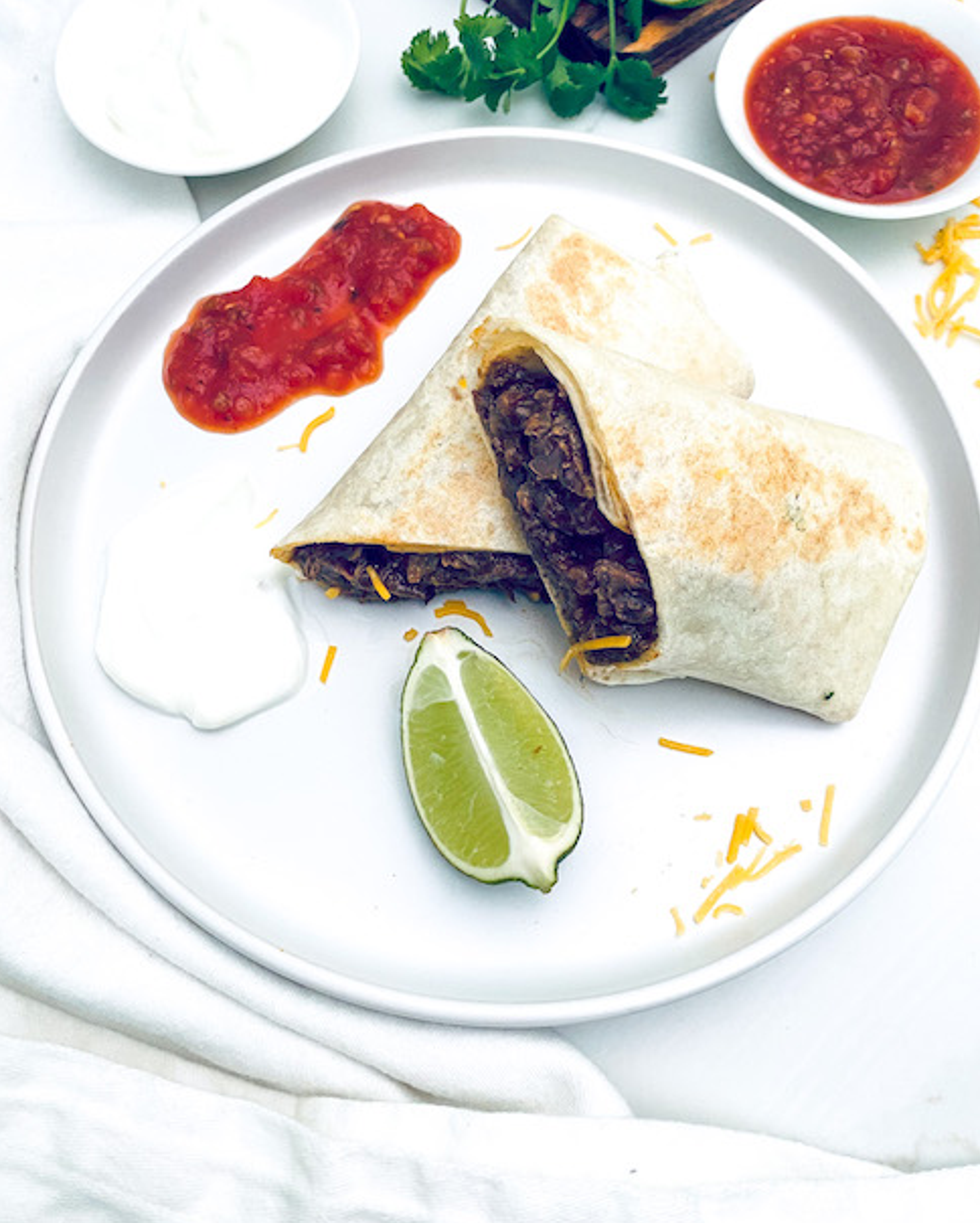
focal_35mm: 28
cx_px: 482
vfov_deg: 62.2
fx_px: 1014
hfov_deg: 51.6
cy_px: 590
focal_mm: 4.25
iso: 100
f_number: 1.8
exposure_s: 1/60
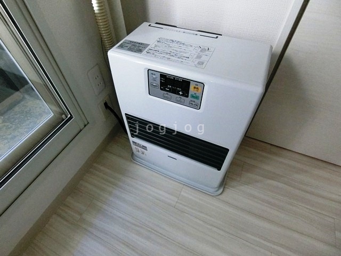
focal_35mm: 19
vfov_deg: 68.7
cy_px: 128
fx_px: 187
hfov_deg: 84.7
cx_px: 170
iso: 1600
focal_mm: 4.06
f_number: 2.7
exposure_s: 1/500
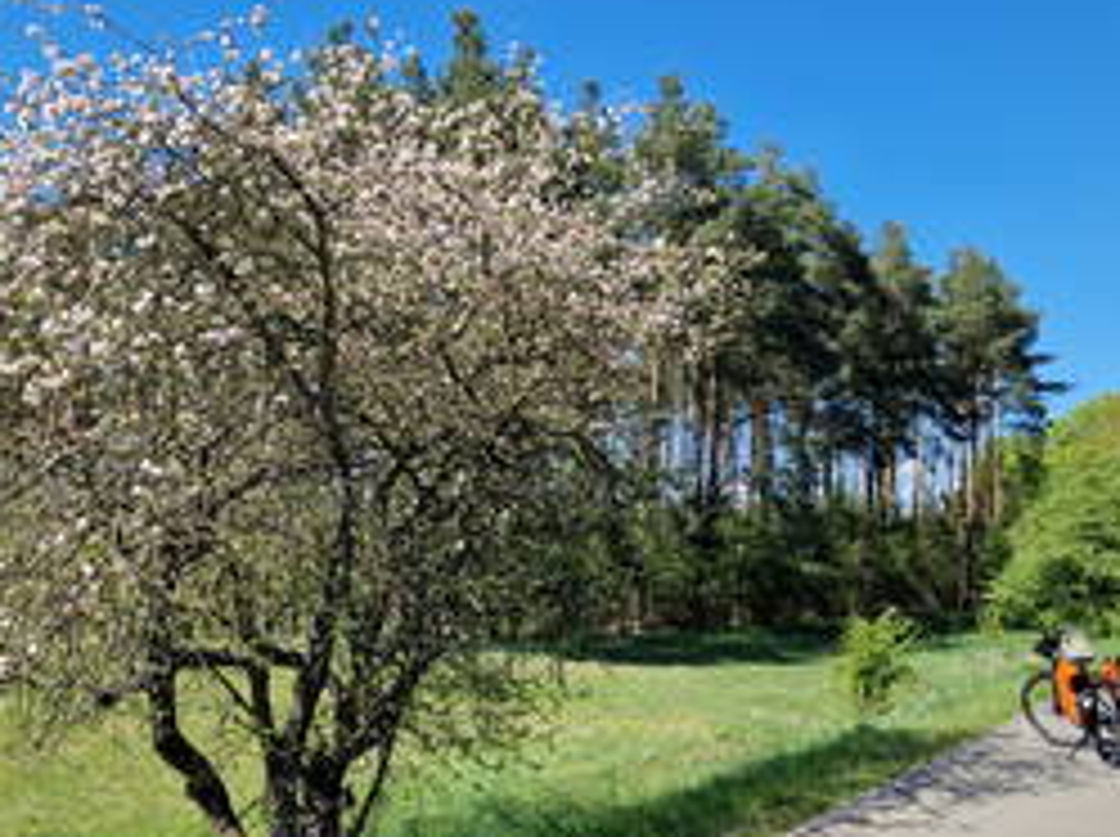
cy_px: 464
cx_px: 535
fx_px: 1195
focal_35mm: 37
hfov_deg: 50.2
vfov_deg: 38.5
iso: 50
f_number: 1.8
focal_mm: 5.4
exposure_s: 1/9259
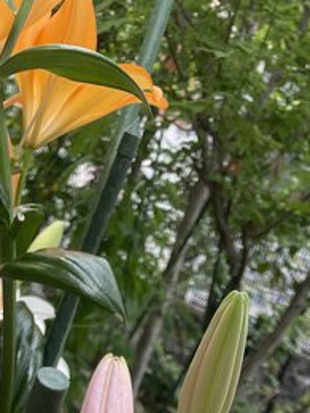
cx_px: 127
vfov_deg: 21.1
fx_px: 955
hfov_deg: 18.4
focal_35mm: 80
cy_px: 597
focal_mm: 4.2
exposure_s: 1/219
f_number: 1.6
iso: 32
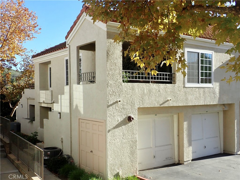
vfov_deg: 44.1
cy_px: 90
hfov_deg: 56.8
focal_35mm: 32
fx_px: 222
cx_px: 120
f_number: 3.2
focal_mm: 5.87
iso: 100
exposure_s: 1/500
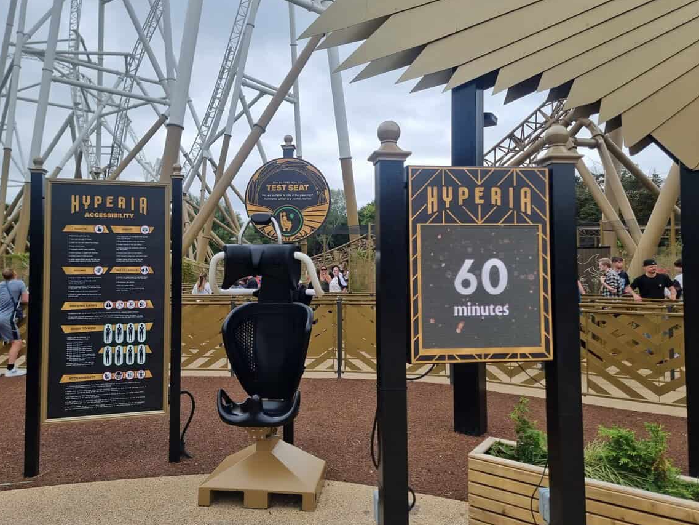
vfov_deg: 53.1
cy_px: 253
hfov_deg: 67.2
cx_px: 322
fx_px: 525
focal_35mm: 26
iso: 50
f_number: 1.8
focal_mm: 6.7
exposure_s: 1/692
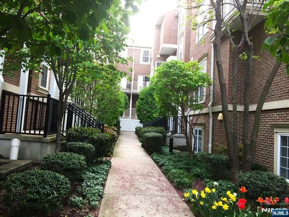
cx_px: 144
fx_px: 242
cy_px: 108
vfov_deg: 48.2
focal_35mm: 29
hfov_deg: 61.7
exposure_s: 1/40
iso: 32
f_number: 2.2
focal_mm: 4.15
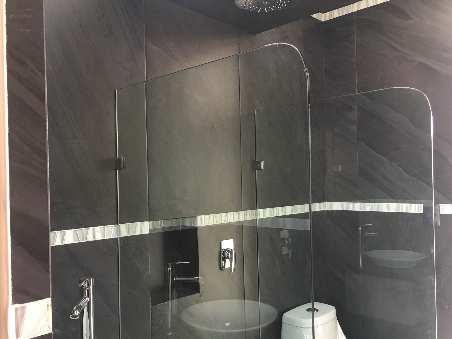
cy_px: 185
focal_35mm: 32
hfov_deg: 56.8
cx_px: 225
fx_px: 418
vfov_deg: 44.1
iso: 40
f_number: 2.2
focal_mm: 4.15
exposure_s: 1/15
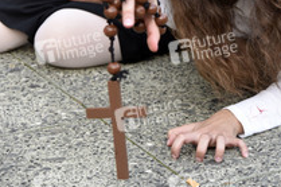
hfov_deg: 12.5
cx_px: 302
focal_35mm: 162
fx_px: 1263
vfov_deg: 8.4
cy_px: 15
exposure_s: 1/125
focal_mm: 75
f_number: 5.6
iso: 400
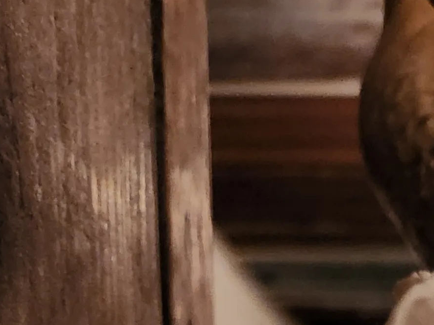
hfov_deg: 17.1
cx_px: 644
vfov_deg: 10.4
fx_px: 1303
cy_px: 956
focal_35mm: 104
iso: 640
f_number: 1.8
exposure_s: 1/24
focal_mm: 5.4
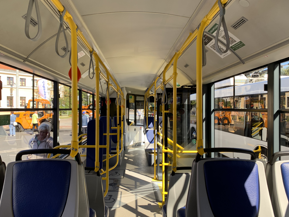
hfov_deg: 65.3
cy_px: 109
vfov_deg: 51.4
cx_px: 145
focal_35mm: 27
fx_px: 225
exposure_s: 1/161
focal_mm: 4.25
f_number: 1.8
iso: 25
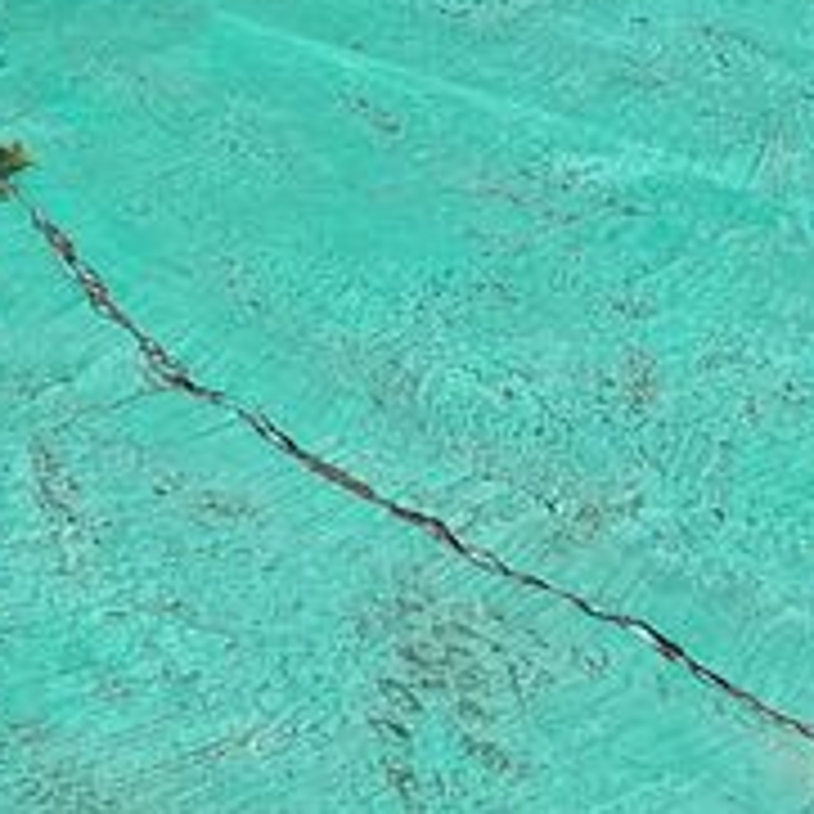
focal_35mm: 130
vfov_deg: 12.1
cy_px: -751
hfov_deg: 10.5
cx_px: -1430
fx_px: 3459
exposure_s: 1/5556
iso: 50
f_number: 1.6
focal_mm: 5.1
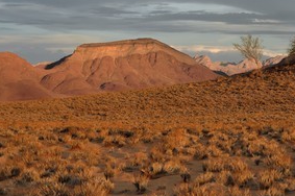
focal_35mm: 107
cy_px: 105
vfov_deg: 12.8
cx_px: 157
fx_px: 876
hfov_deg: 19.1
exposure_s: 1/800
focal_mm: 72
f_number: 6.3
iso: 800
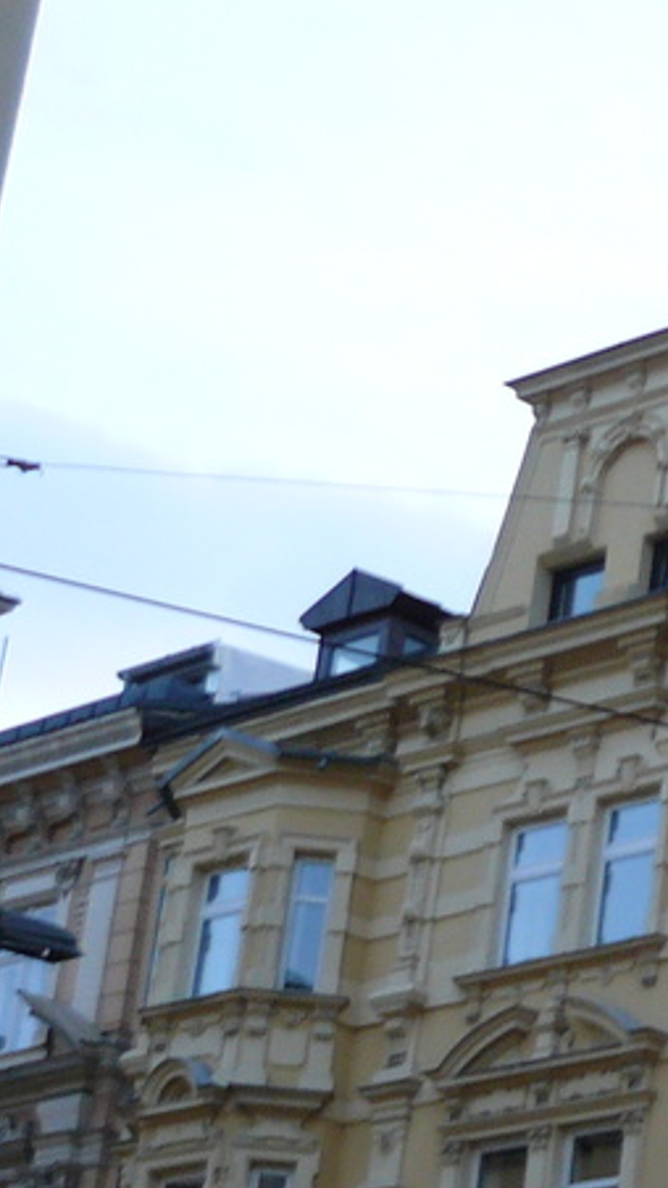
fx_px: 3498
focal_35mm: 111
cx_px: 1657
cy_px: 1046
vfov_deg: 19.0
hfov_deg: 9.6
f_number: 2.8
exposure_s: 1/30
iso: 100
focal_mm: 6
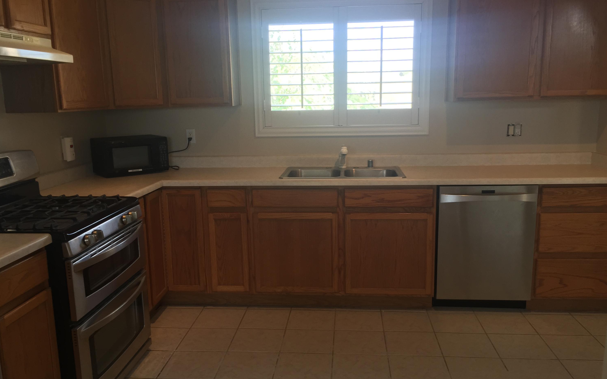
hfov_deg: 61.2
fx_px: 513
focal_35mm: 31
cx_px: 302
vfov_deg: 40.6
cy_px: 203
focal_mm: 4.15
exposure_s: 1/40
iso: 40
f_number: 2.2
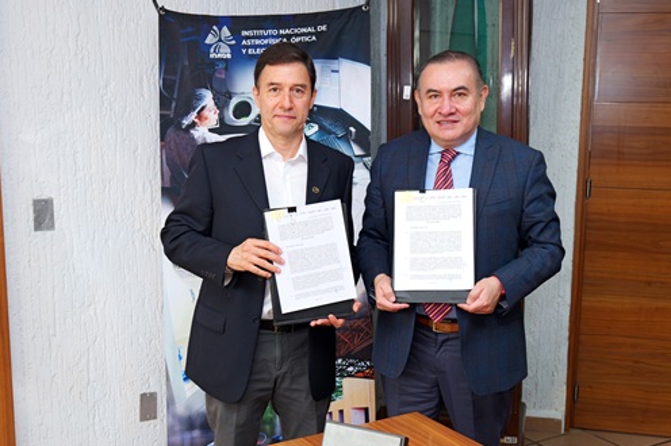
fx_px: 857
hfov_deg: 42.7
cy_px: 259
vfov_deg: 29.2
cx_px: 360
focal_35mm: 46
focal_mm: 38
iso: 800
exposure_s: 1/50
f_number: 5.5
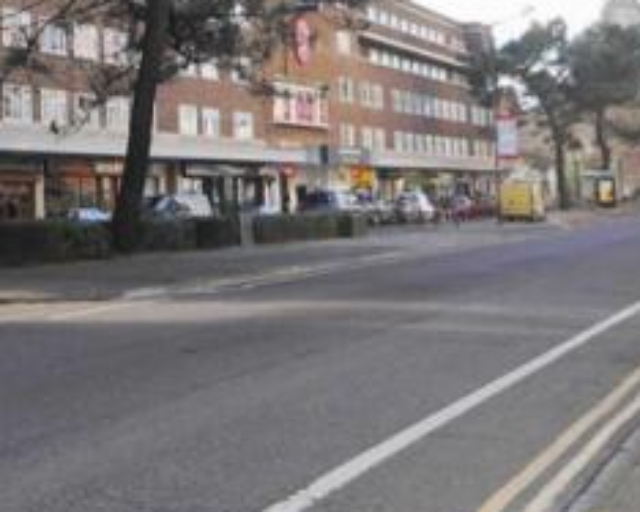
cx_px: 109
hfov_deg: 23.7
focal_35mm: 79
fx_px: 1496
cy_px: 10
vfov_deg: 18.9
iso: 100
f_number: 8
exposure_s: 1/80
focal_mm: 20
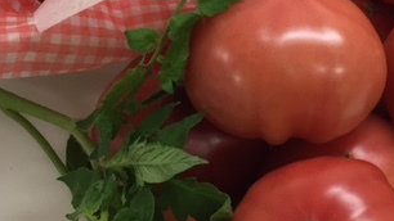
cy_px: 18
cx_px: 306
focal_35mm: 66
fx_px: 689
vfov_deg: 17.9
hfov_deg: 31.2
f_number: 2.2
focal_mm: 4.15
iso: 64
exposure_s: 1/30
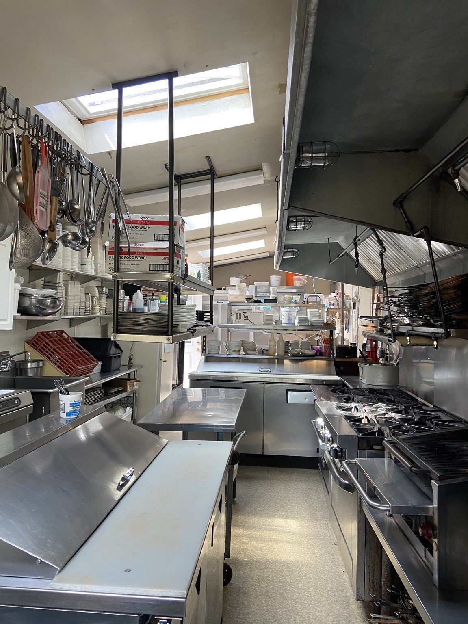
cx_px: 234
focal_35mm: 26
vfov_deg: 67.3
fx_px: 469
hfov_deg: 53.1
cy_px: 312
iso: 100
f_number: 1.8
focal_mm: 4.25
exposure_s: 1/60
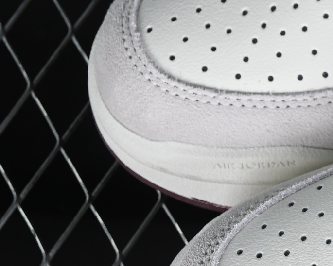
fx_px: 2819
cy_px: 69
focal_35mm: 286
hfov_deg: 6.6
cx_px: 616
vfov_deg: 5.4
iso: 160
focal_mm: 50
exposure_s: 1/80
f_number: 7.1
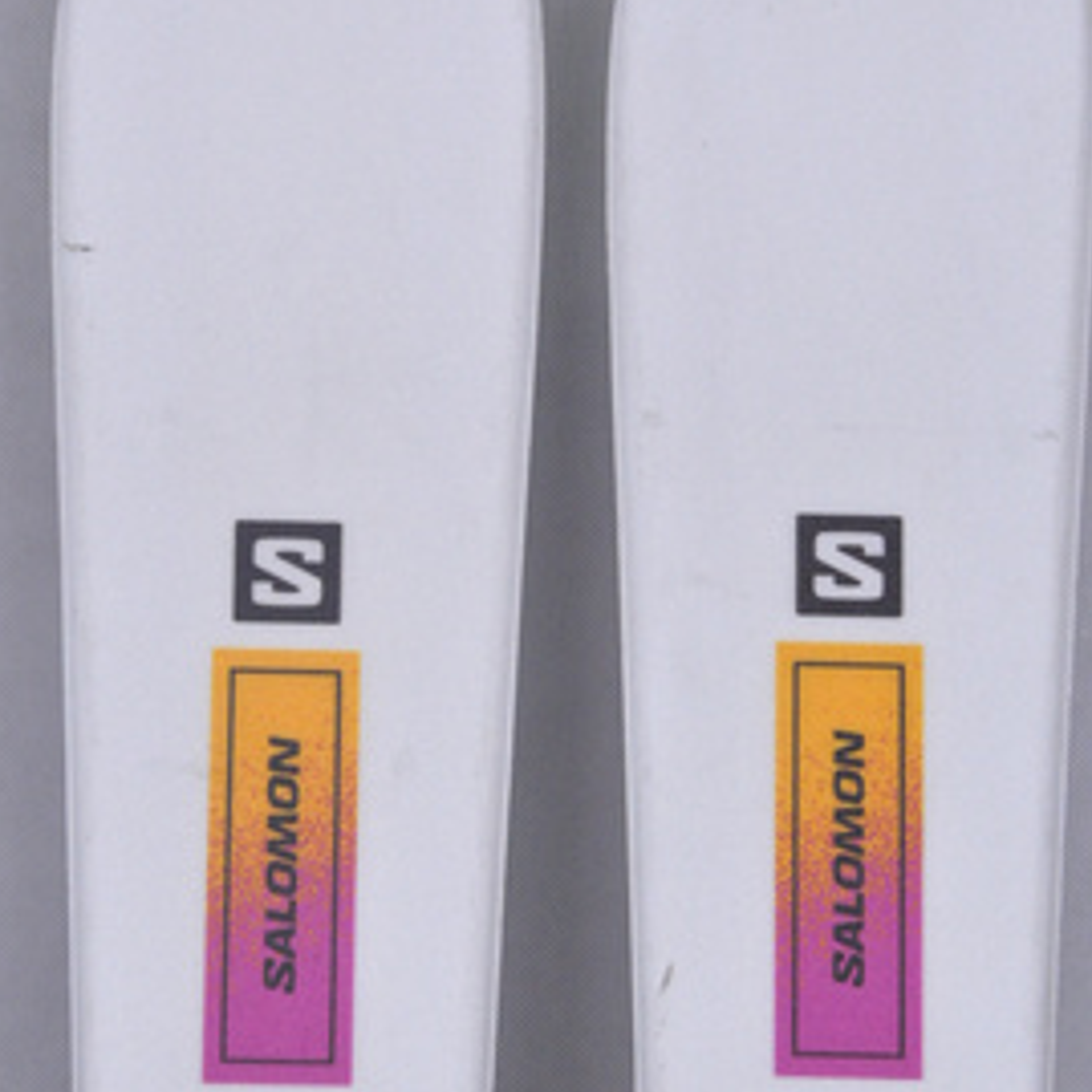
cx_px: 562
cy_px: 678
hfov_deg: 7.8
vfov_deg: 7.8
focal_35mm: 224
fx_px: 7984
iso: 3200
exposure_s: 1/125
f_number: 9.5
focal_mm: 105
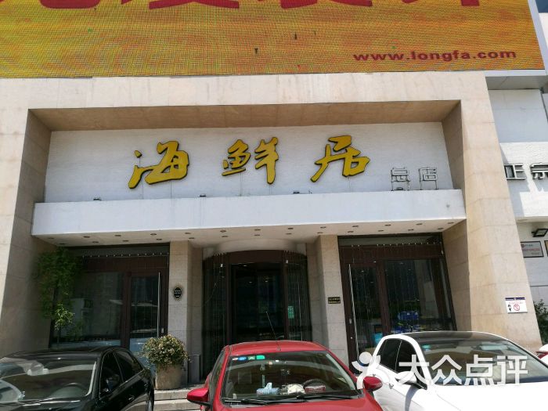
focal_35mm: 27
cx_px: 274
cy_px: 206
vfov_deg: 51.4
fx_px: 427
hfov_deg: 65.3
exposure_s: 1/714
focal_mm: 4.5
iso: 50
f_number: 2.2
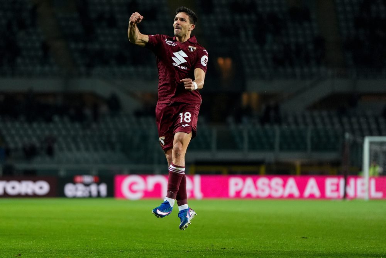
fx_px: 2146
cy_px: 129
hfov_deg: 10.3
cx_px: 193
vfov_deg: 6.9
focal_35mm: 200
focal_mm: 200
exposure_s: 1/1600
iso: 2000
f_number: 2.8
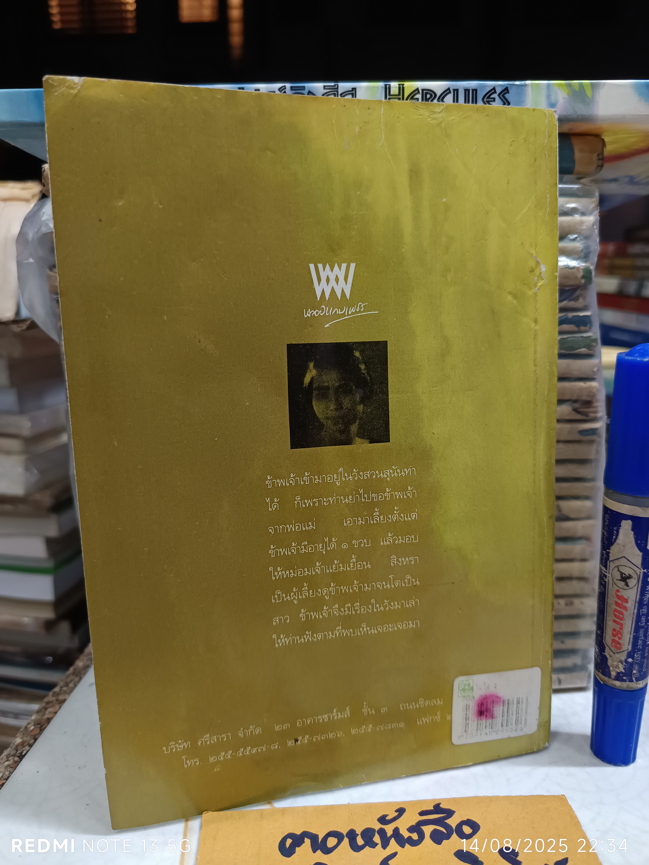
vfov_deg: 69.4
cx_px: 320
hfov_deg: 54.9
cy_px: 430
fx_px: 625
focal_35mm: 25
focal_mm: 5.31
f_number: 1.7
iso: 1298
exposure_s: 1/25
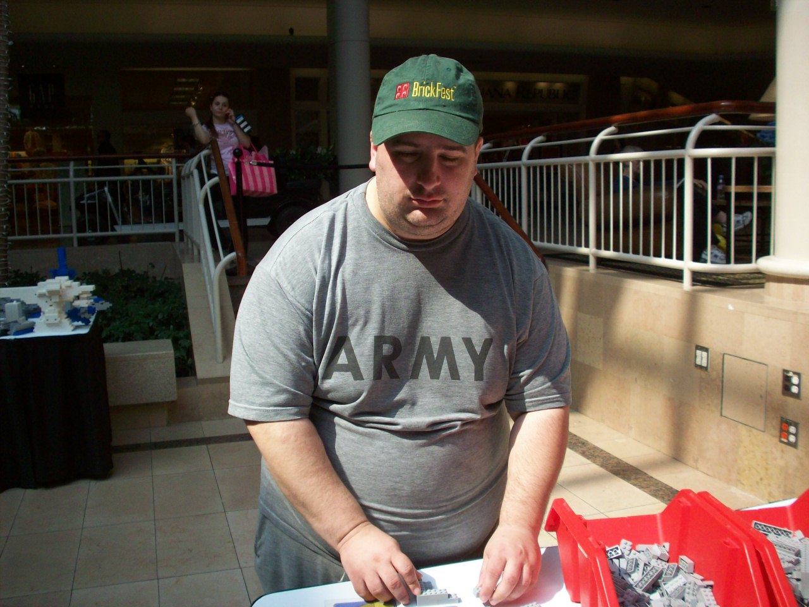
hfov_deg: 50.1
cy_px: 304
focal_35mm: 37
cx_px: 404
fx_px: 865
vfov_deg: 38.7
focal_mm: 6.2
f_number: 2.8
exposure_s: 1/514
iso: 80
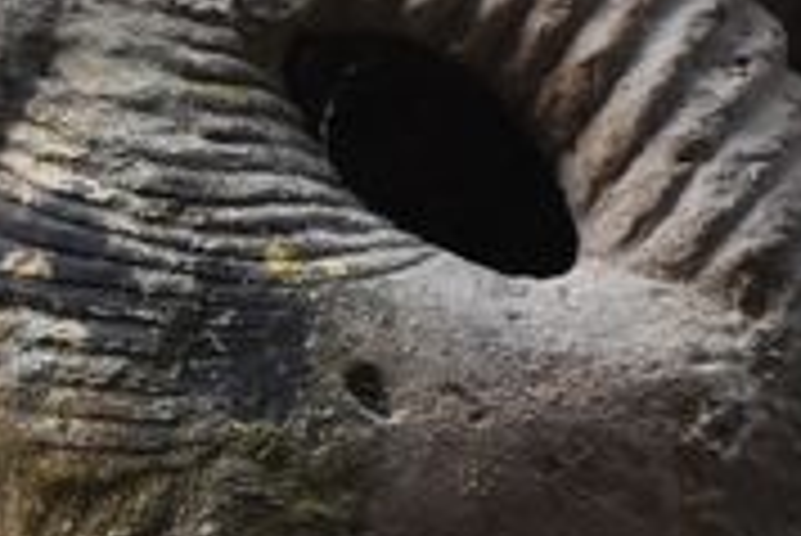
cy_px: 270
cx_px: -54
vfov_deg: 0.8
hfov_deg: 1.2
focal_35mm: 1768
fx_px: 39369
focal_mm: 200
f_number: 5.6
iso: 800
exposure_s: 1/500
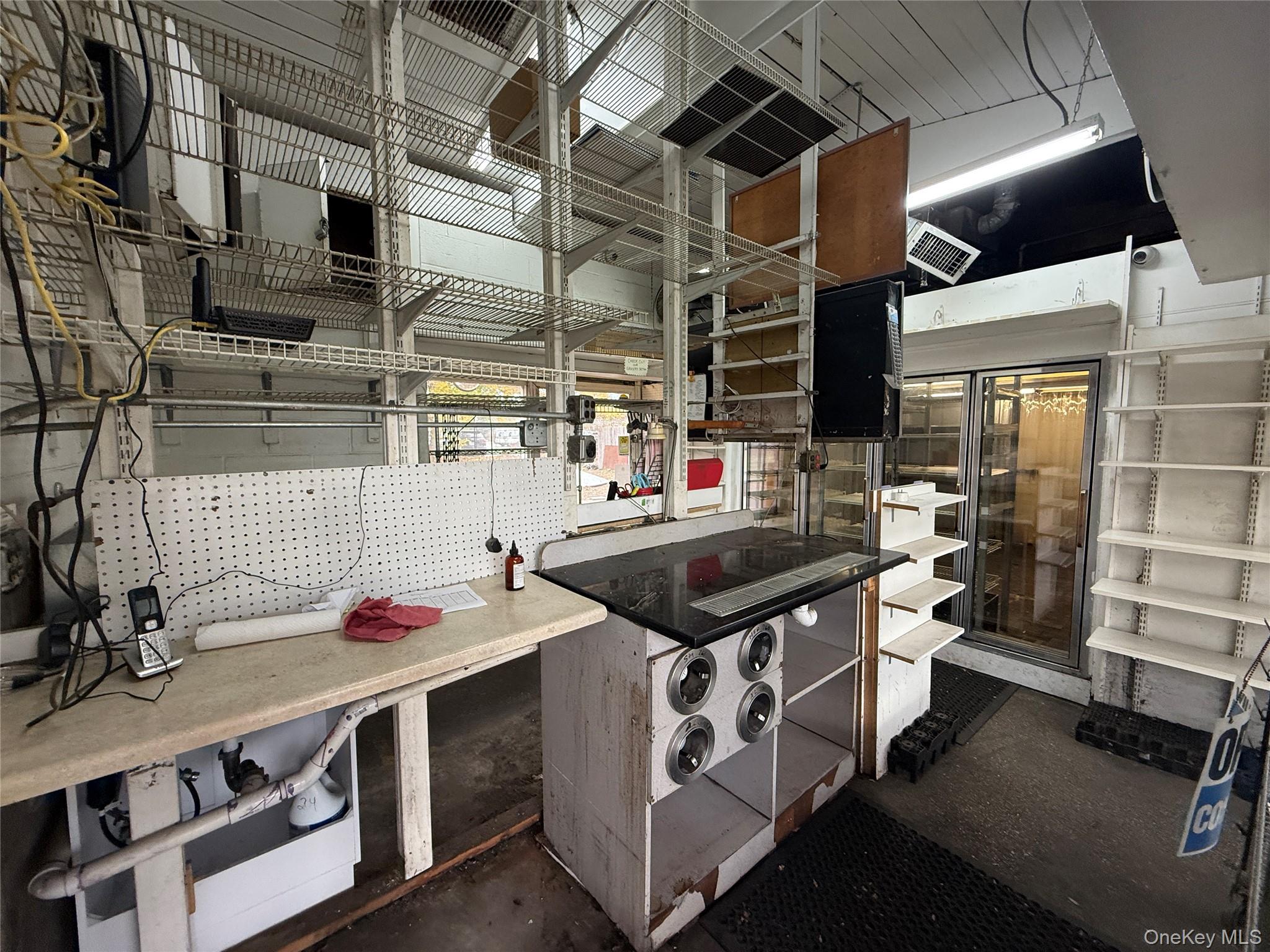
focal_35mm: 14
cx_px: 635
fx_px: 514
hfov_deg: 102.1
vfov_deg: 85.7
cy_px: 476
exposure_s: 1/99
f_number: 2.2
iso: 200
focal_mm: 2.22
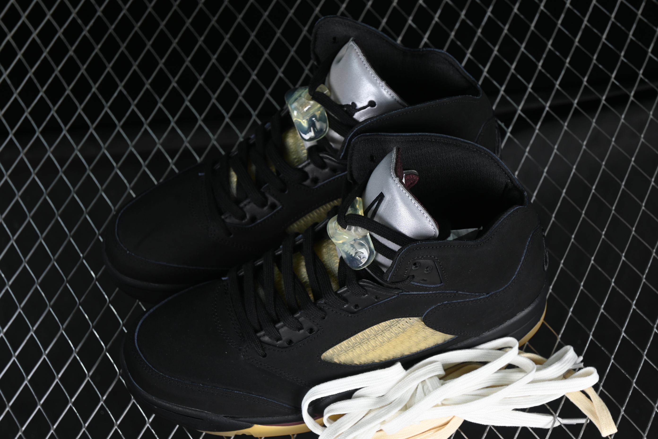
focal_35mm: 75
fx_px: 1371
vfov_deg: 18.2
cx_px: 329
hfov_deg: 27.0
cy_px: 220
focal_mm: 50
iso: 160
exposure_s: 1/40
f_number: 6.3
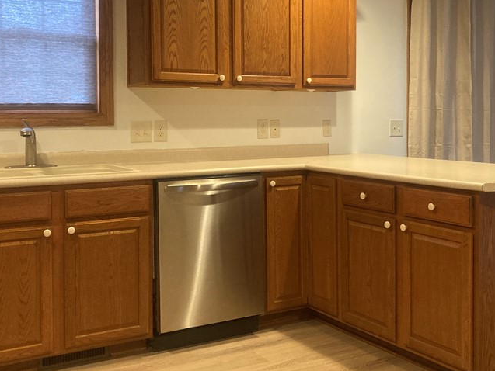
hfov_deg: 42.0
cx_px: 270
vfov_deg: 32.1
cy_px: 142
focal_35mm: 45
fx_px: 644
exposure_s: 1/40
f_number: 1.8
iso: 320
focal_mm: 3.99
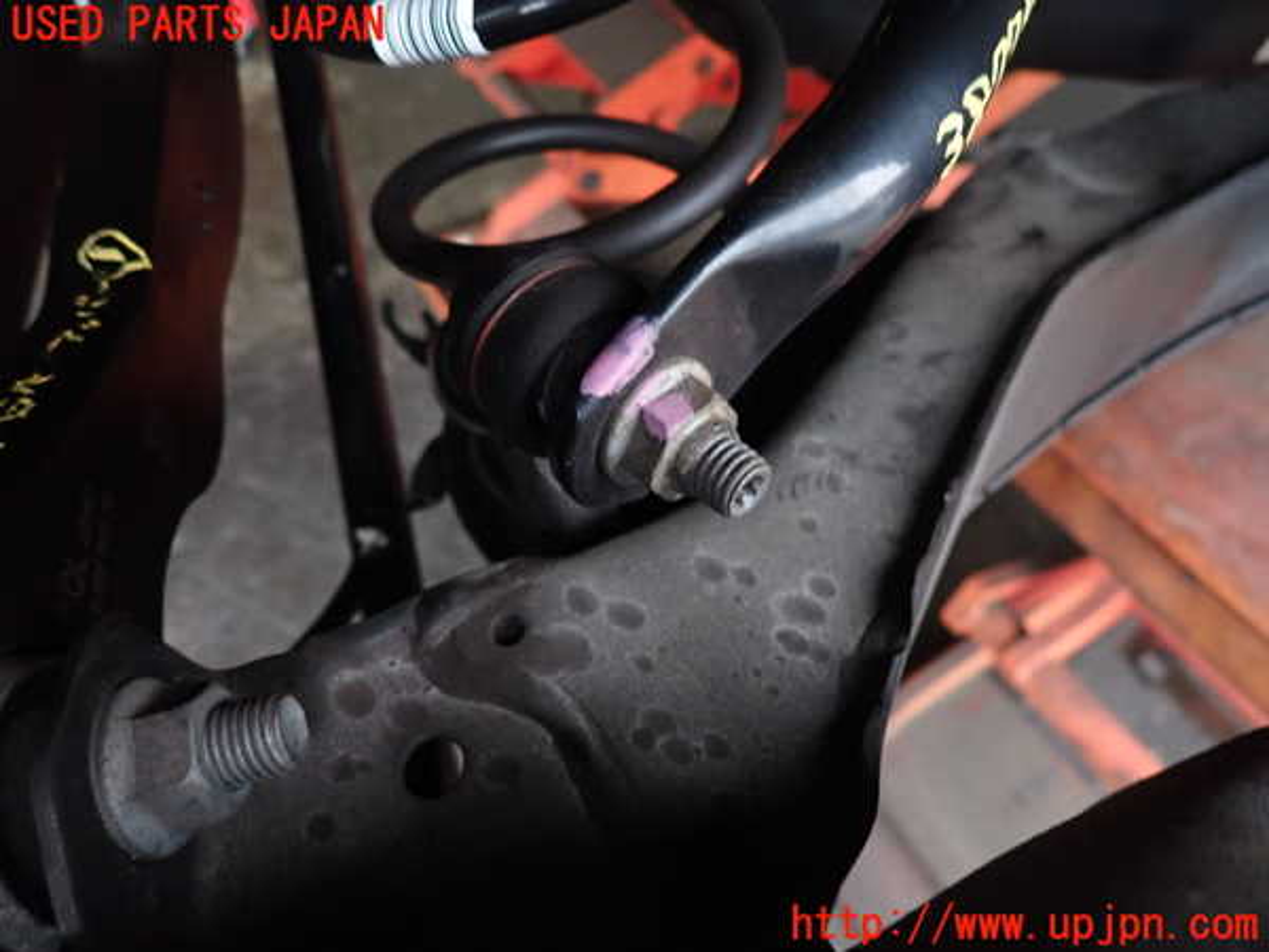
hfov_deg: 69.4
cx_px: 634
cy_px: 476
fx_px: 916
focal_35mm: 25
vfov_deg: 54.9
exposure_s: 1/30
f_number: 2
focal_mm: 4.5
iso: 320
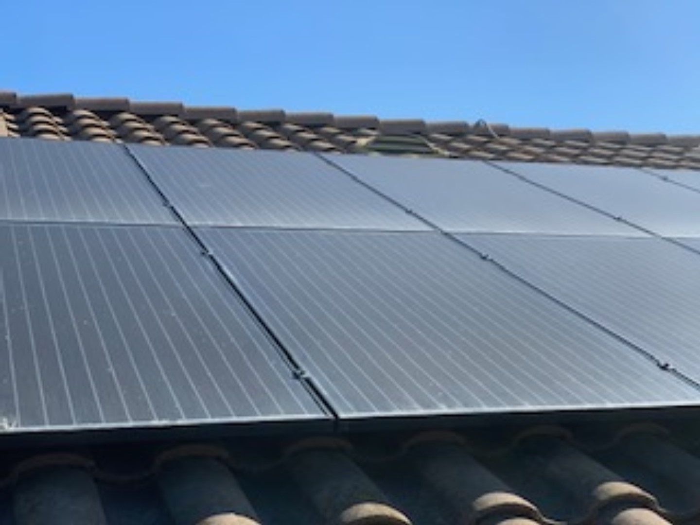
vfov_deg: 28.0
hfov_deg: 36.8
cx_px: 350
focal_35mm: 52
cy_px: 262
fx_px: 1052
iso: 16
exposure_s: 1/737
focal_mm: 6
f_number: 2.4
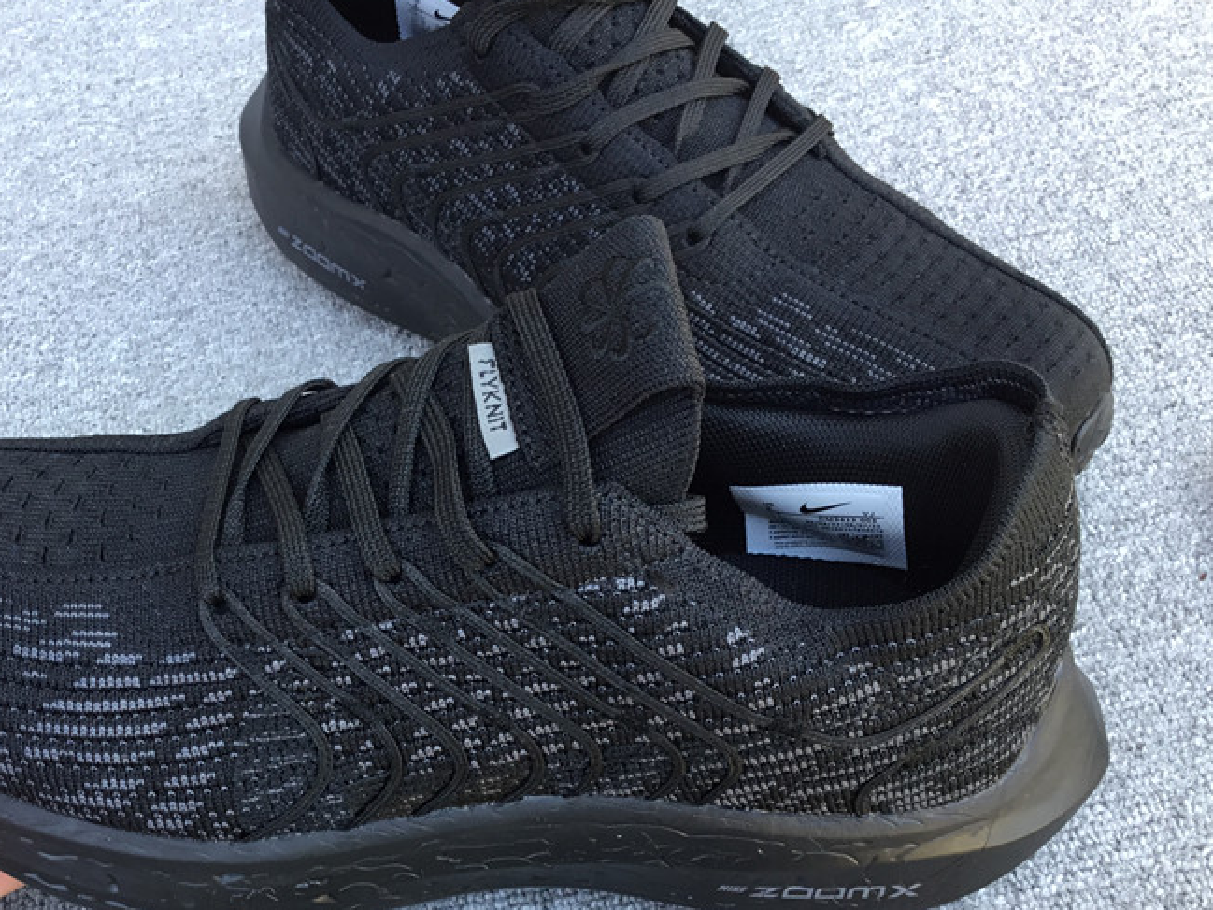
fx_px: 1507
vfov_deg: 33.3
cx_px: 428
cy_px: 603
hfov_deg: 43.4
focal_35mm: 43
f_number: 2.4
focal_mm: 3.3
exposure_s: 1/50
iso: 32
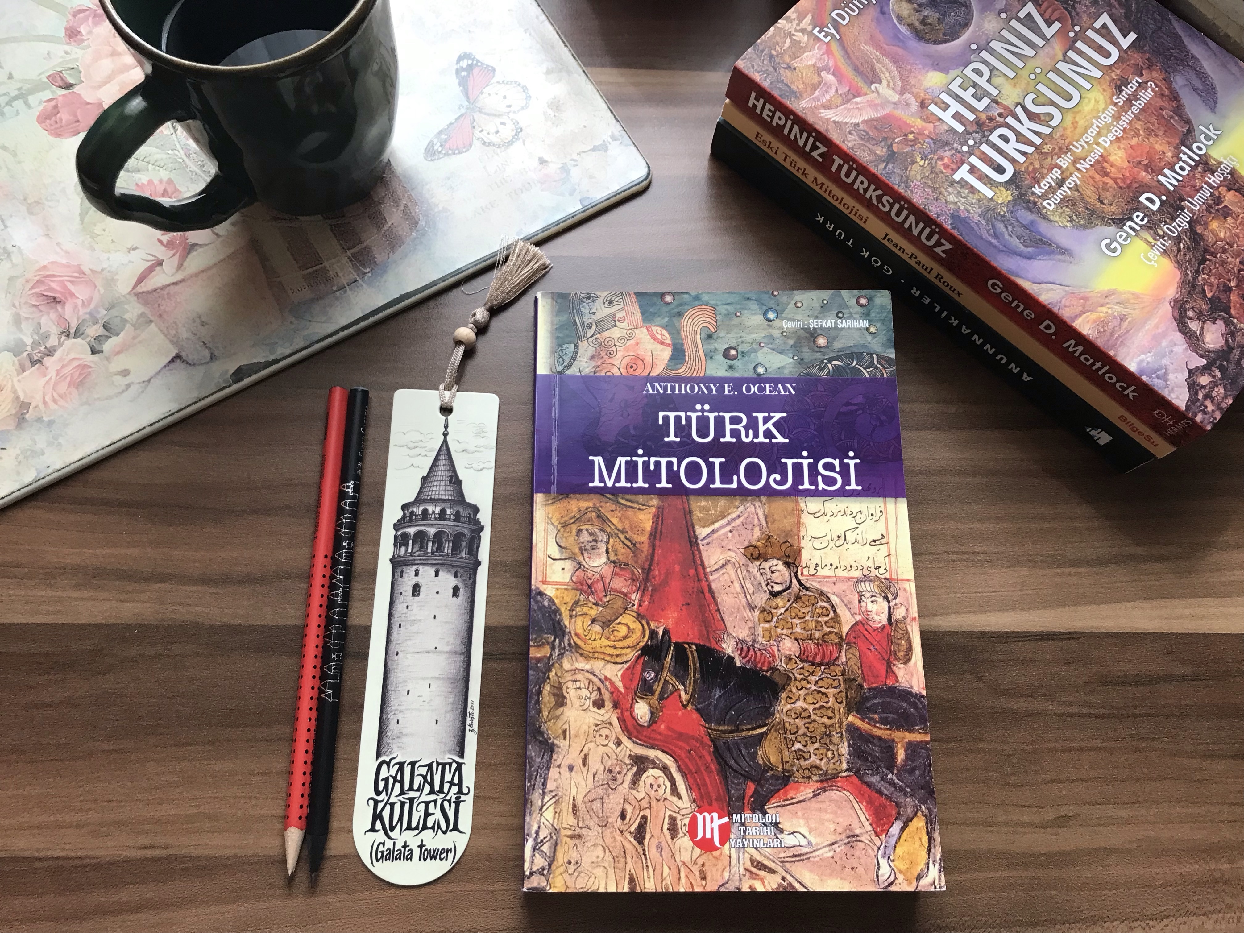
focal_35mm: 28
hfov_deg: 63.4
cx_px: 622
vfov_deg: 49.7
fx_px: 1006
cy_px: 466
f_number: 1.8
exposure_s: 1/33
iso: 25
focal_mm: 3.99
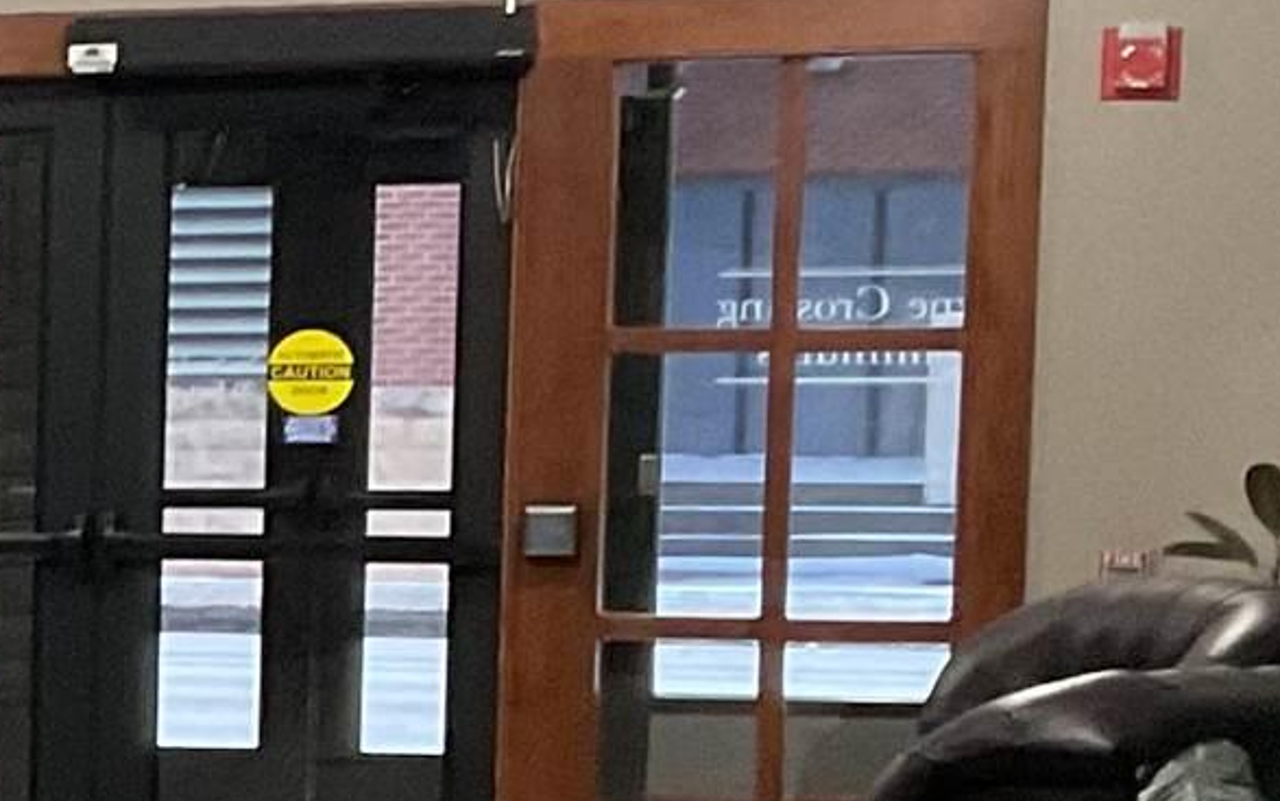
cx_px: -1219
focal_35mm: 161
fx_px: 5617
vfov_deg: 8.1
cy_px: 864
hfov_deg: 11.7
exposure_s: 1/40
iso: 250
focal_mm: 3
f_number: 1.8
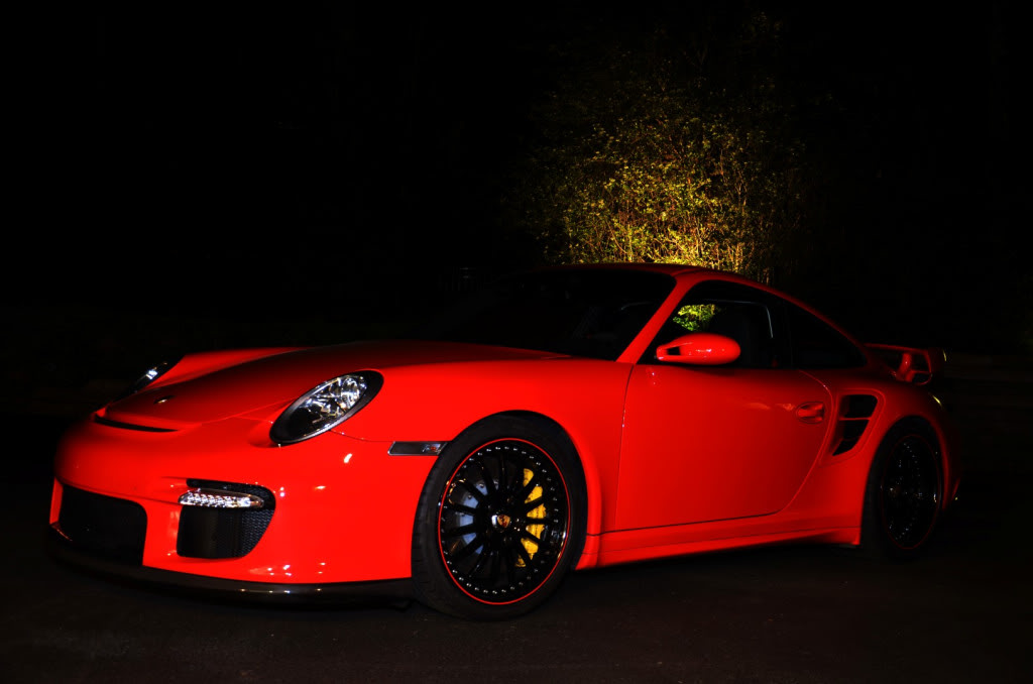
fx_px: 1074
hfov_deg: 51.4
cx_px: 516
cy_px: 342
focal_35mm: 38
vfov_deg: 35.3
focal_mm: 25
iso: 160
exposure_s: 4
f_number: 4.5
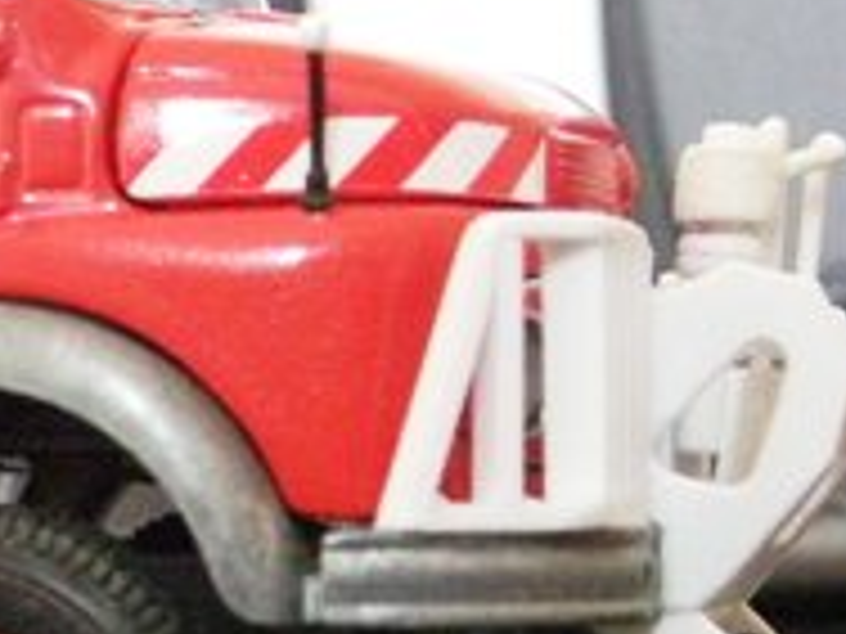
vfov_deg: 12.4
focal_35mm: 119
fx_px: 2908
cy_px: 576
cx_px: -306
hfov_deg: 15.6
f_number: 2.8
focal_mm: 5.7
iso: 764
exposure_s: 1/8
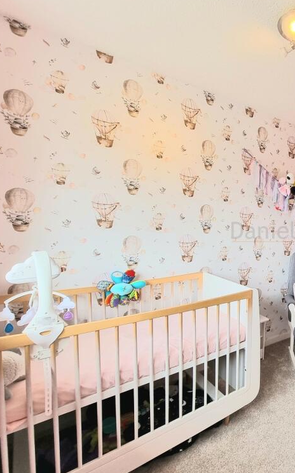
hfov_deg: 48.5
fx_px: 245
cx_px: 308
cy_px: 236
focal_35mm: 19
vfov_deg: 88.0
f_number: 2.2
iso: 80
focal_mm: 2.2
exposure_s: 1/120
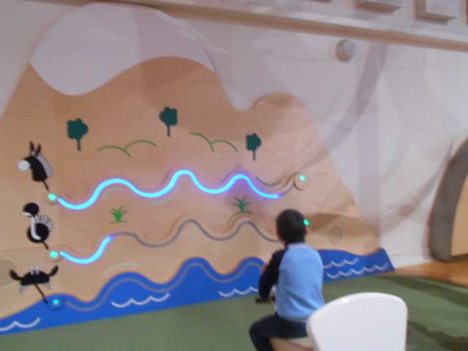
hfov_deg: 60.0
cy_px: 176
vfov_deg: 46.8
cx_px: 234
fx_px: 406
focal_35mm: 30
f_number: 3.4
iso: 400
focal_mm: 5.1
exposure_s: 1/15
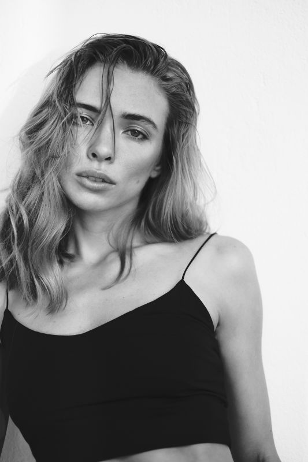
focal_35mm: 53
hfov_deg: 25.5
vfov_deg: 37.5
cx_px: 154
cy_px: 231
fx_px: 680
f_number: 1.4
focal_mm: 35
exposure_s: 1/500
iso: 200
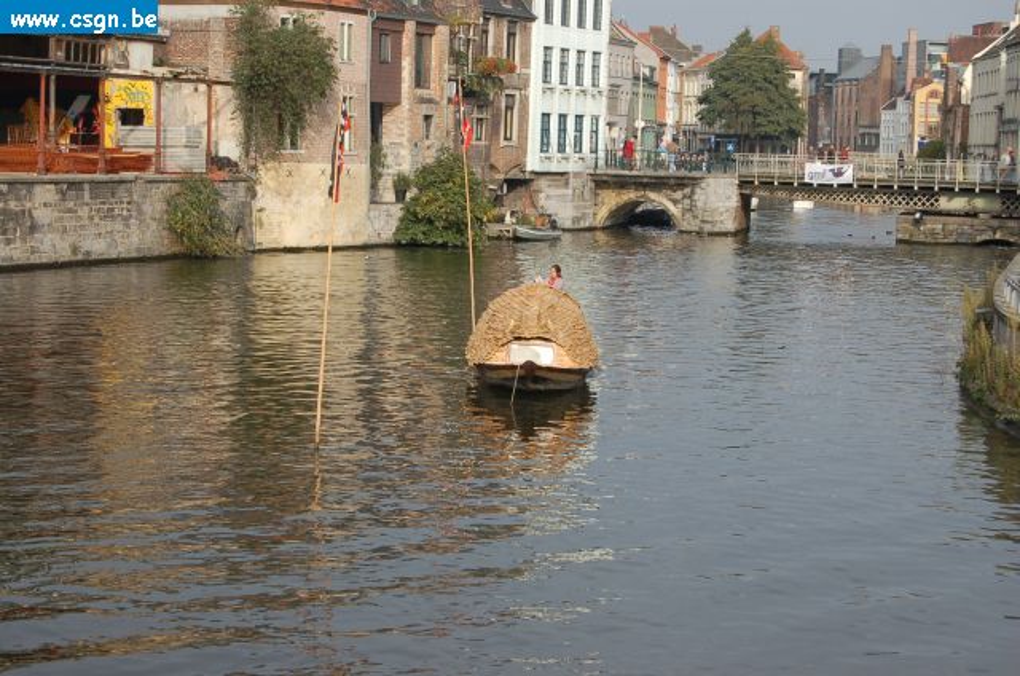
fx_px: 2333
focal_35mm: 82
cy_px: 338
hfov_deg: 24.7
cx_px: 510
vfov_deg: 16.5
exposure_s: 1/250
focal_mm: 55
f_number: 8
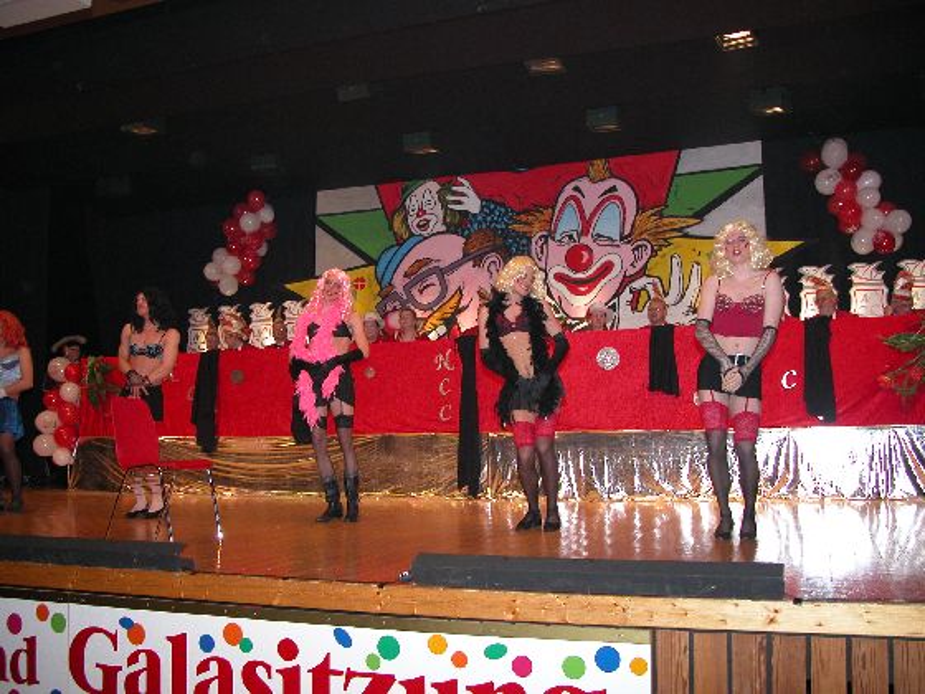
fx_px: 935
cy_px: 347
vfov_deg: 40.7
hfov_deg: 52.6
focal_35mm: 35
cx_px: 462
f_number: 2.8
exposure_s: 1/60
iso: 200
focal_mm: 8.9
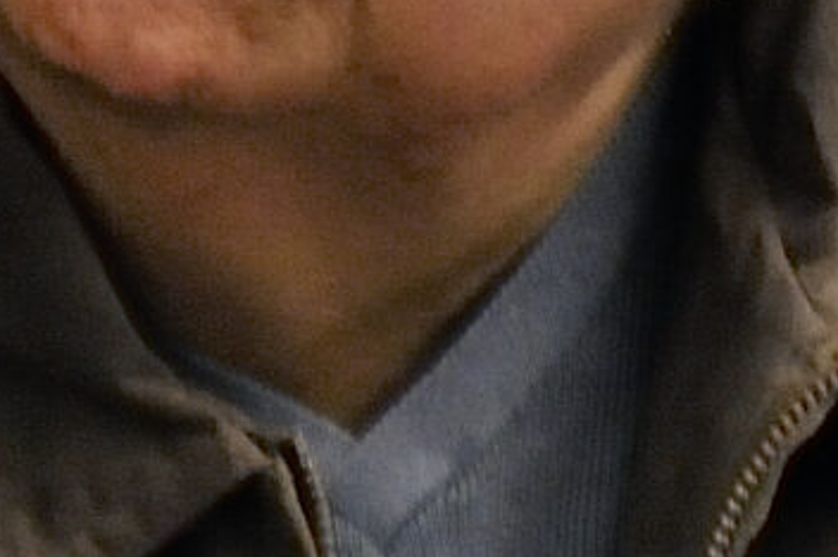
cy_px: 374
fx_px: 50744
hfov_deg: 0.9
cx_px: -1555
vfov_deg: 0.6
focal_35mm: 2182
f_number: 2.8
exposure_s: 1/80
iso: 800
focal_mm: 200
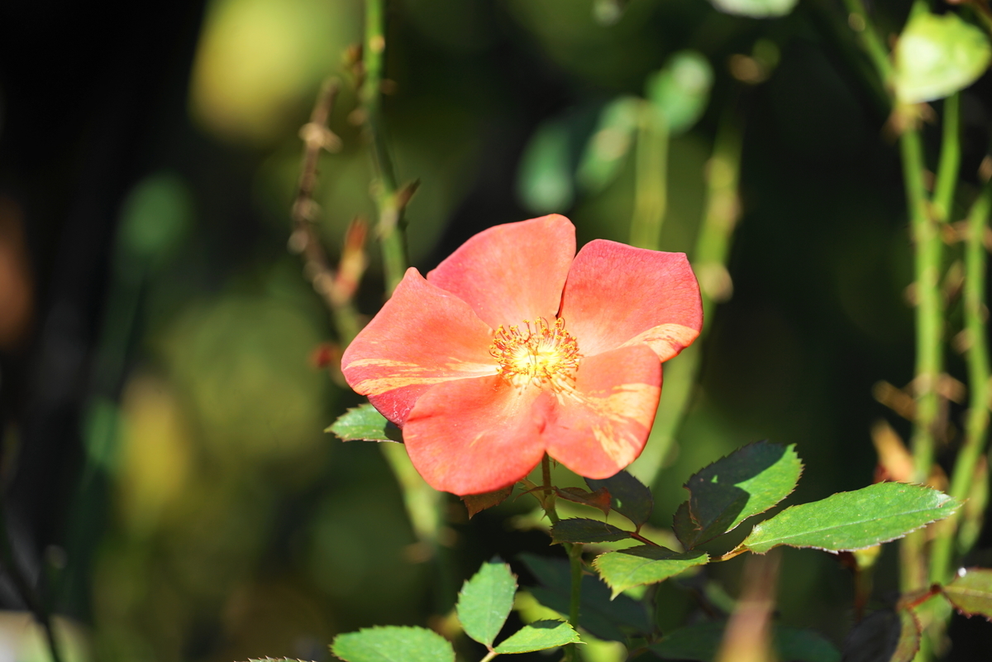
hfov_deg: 6.9
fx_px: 8266
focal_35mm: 300
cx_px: 496
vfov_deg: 4.6
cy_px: 331
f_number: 5.6
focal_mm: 300
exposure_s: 1/320
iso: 100
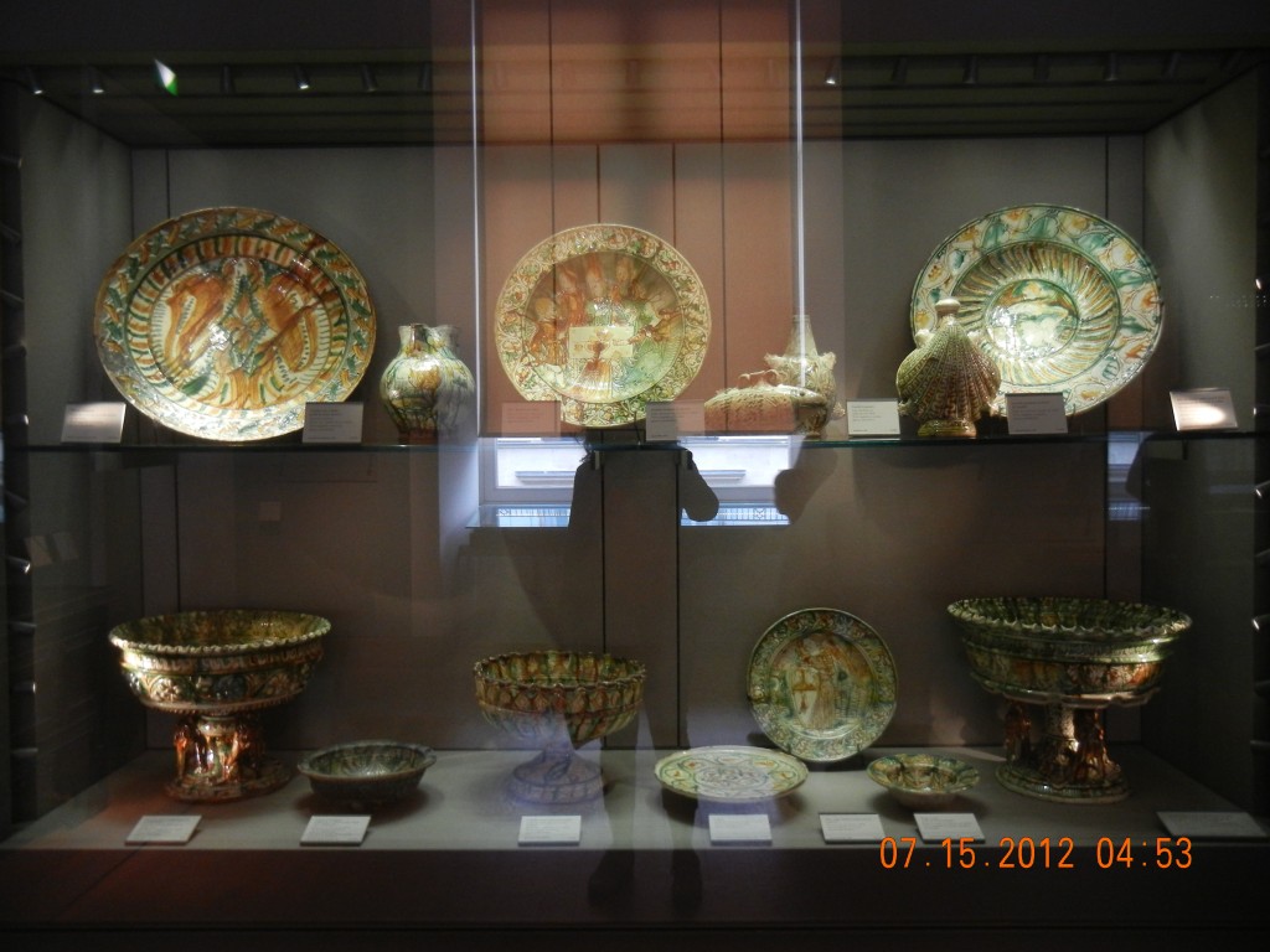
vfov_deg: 46.8
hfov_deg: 60.0
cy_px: 476
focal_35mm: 30
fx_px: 1101
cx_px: 635
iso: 400
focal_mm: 5.4
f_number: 3.5
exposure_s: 1/27.5
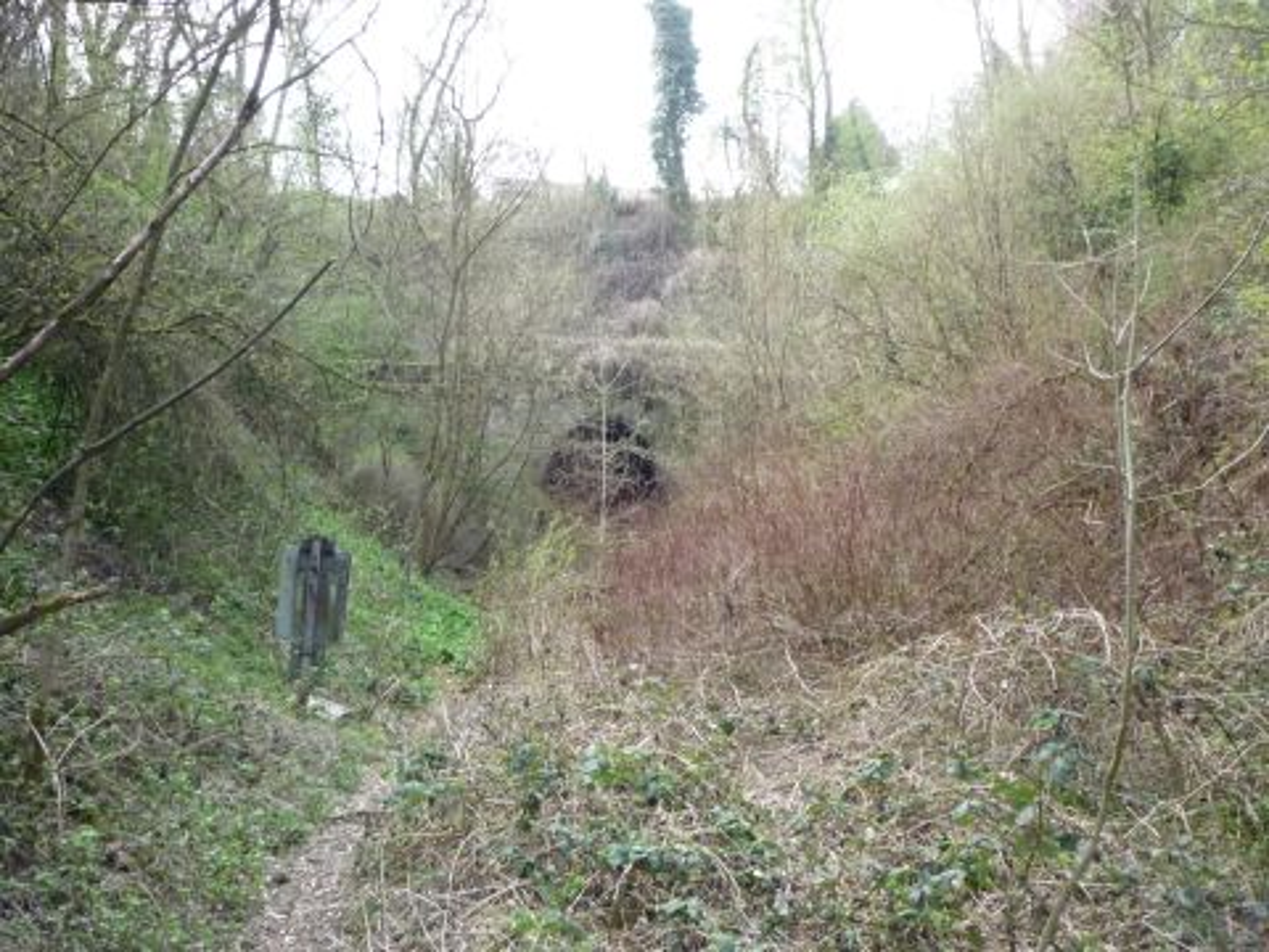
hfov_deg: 56.8
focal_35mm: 32
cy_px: 476
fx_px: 1173
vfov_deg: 44.2
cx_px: 634
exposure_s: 1/125
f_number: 3.3
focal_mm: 5.2
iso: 200
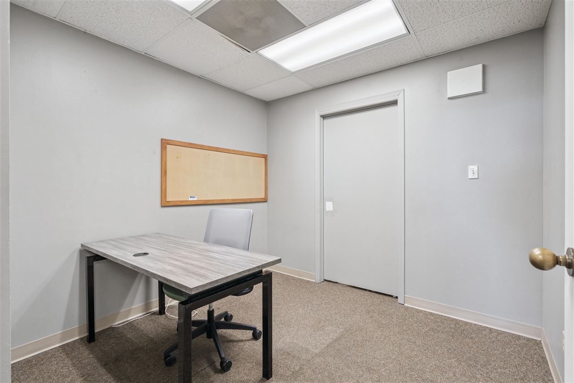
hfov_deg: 96.7
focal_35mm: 16
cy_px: 192
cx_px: 287
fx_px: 255
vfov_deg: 73.7
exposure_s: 1/10
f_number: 9
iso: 400
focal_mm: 16
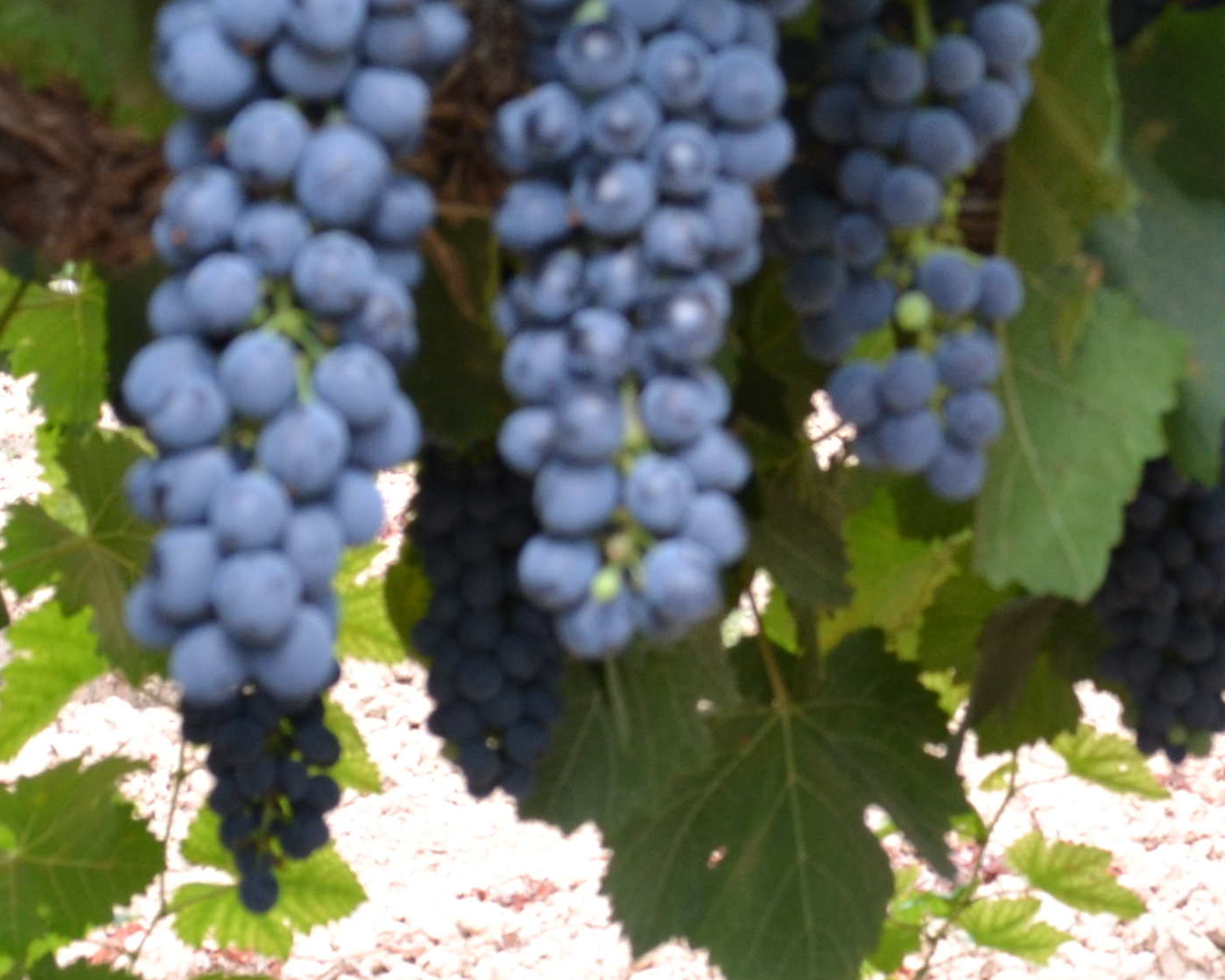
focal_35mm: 84
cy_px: 87
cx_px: 992
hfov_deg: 22.4
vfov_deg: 18.0
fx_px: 3045
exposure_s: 1/125
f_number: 8
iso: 400
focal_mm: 18
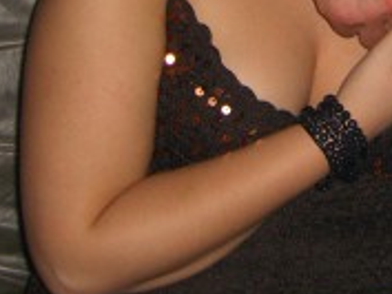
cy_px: -108
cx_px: 394
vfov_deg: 11.2
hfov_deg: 15.0
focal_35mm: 129
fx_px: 1462
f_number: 2.8
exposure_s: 1/60
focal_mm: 7.9
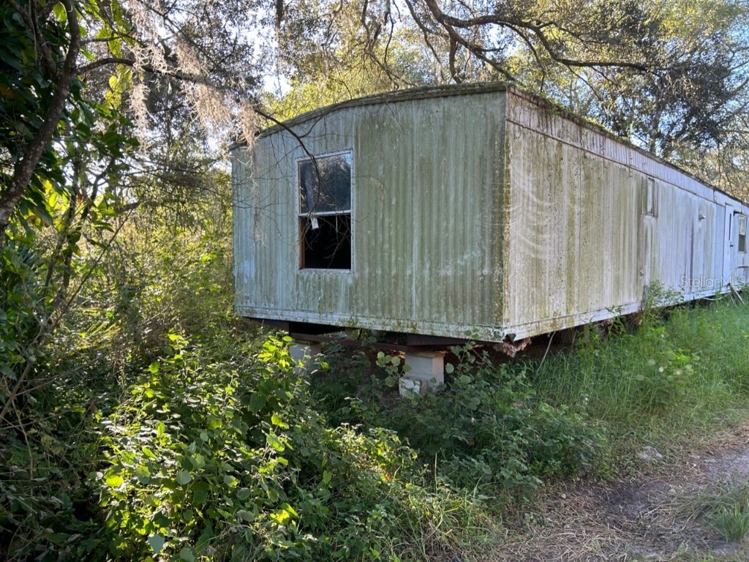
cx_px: 374
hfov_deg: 67.3
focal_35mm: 26
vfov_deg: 53.1
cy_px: 281
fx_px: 563
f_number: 1.5
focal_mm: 5.7
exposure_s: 1/165
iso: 50
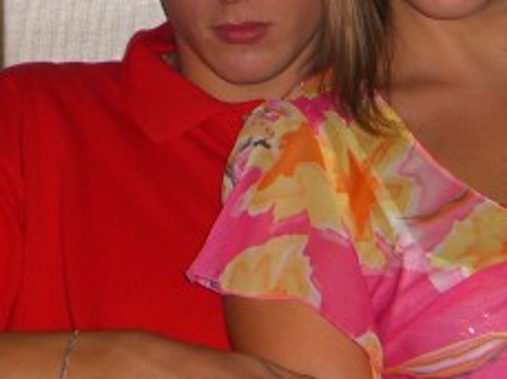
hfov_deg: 12.3
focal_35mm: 161
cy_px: -16
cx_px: 157
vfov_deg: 9.1
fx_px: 2354
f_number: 3.1
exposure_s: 1/60
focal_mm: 9.5
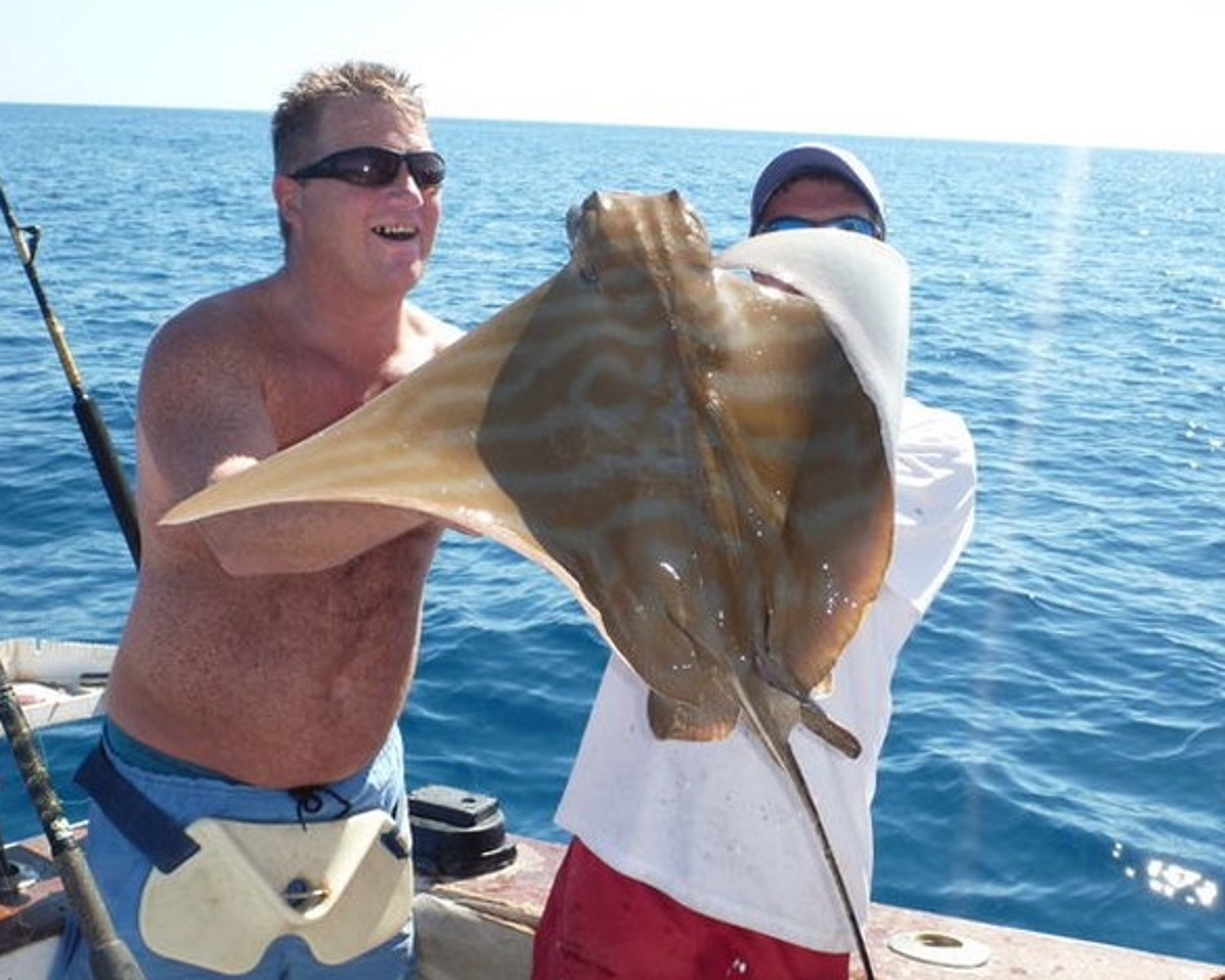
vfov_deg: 34.9
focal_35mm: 43
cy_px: 489
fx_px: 1559
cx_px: 612
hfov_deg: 42.9
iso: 100
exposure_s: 1/320
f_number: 4.2
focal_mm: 7.4
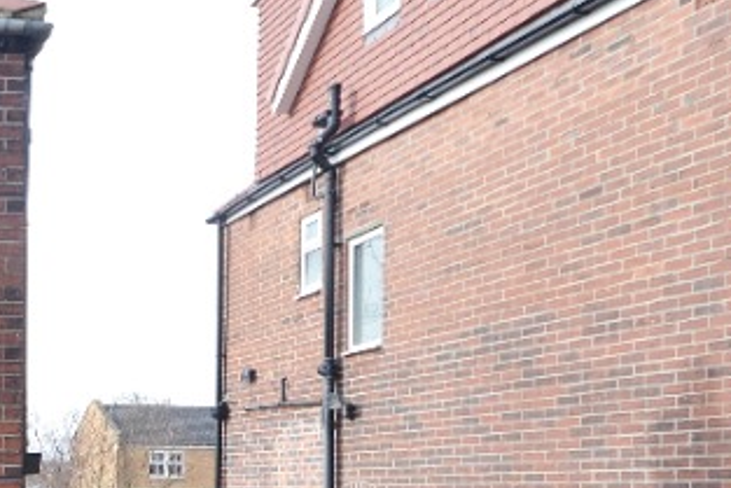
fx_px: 995
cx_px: -243
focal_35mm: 49
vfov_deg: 25.8
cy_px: 517
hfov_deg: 30.7
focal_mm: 10
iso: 100
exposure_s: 1/125
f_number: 5.6
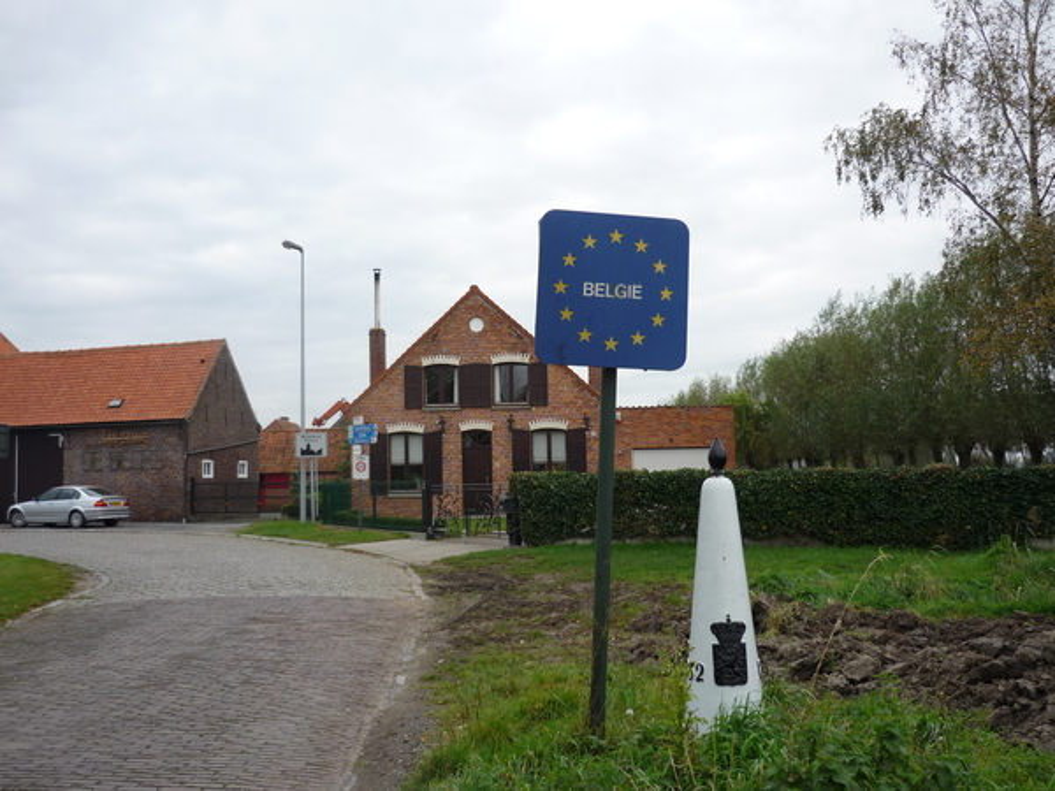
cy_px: 396
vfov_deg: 42.9
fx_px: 1006
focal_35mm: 33
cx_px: 528
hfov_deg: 55.4
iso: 100
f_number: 2.8
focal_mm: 5.5
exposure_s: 1/400
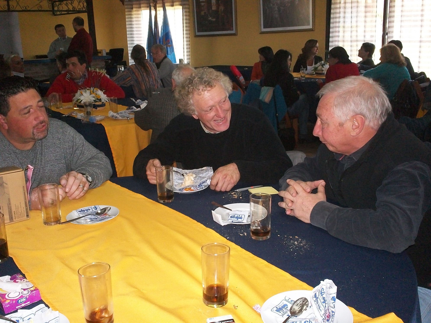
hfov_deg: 49.0
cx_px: 216
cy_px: 162
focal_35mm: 38
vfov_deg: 37.7
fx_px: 473
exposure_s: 1/30
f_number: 4.5
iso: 250
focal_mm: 6.3
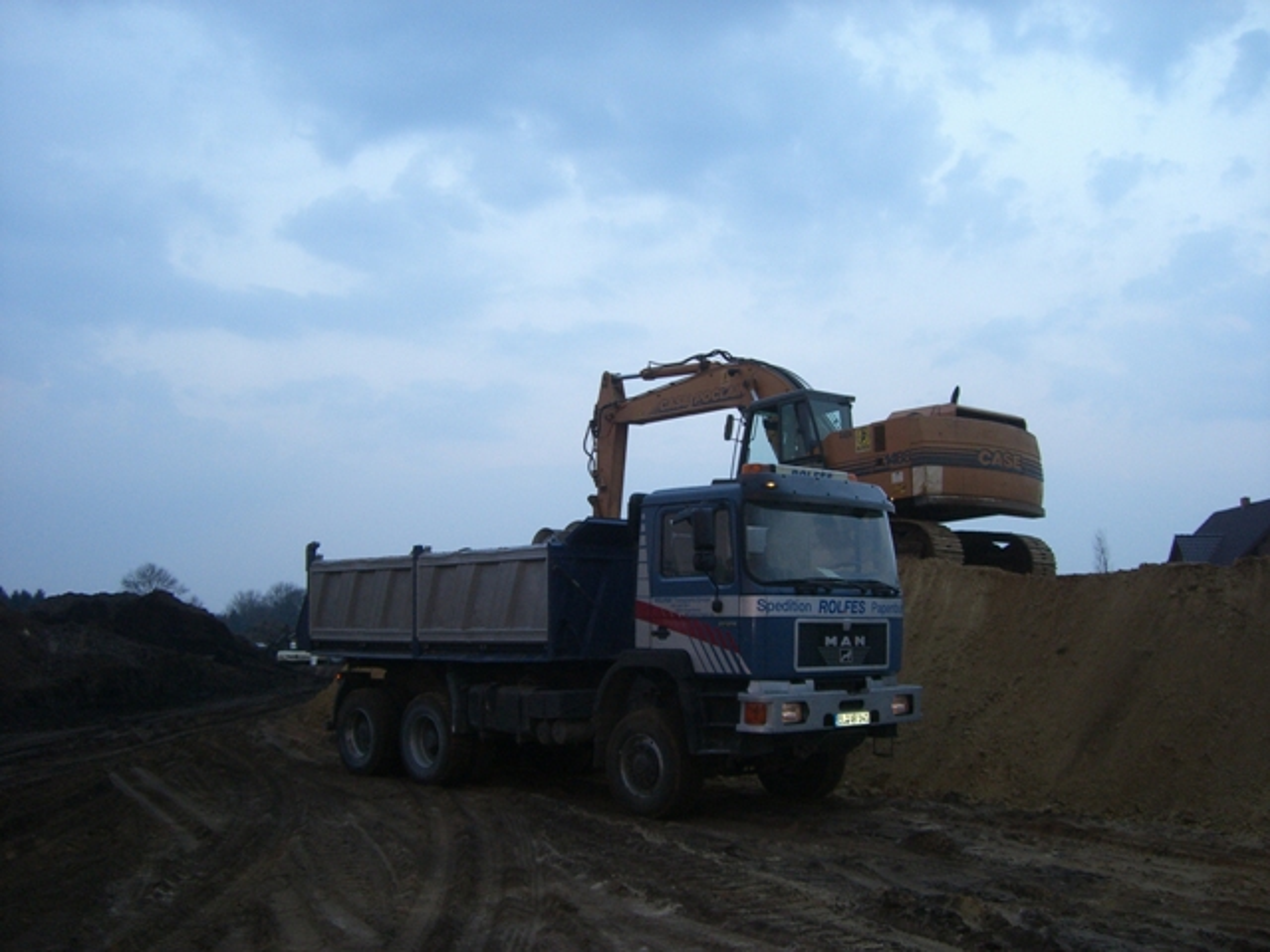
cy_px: 476
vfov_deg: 37.7
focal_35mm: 38
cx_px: 635
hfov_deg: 49.0
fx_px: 1394
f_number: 2.7
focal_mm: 6.2
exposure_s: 1/60
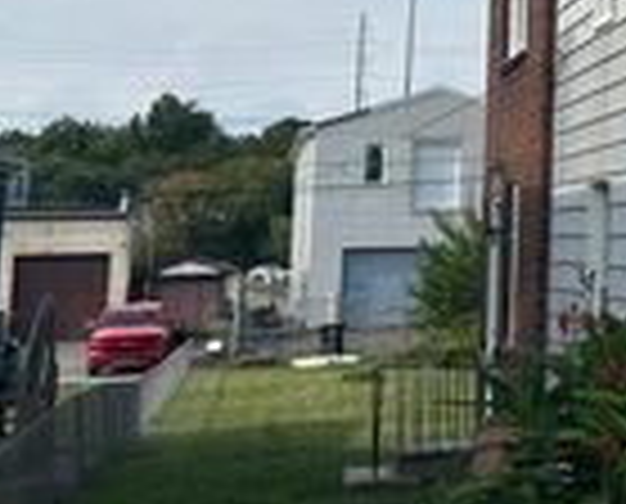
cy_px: -52
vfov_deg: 16.5
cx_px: 964
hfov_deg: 18.4
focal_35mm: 91
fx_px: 1691
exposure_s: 1/5076
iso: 50
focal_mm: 5.7
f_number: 1.5
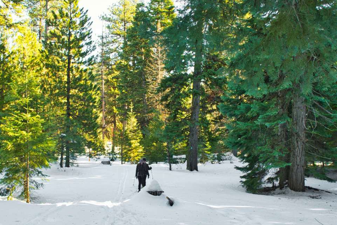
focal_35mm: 47
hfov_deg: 42.1
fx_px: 437
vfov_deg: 28.8
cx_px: 149
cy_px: 139
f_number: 8
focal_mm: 25
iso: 400
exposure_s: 1/80
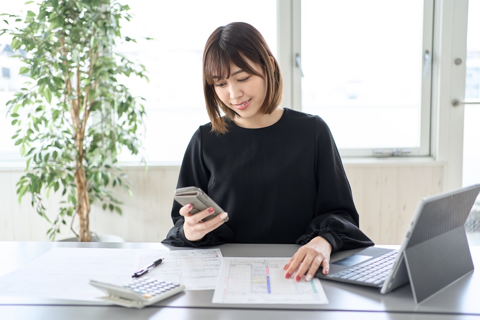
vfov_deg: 37.9
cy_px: 160
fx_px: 467
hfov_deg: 54.4
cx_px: 240
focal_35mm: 35
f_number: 2
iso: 400
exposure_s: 1/125
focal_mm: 35
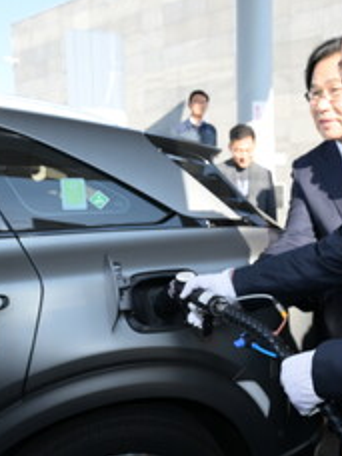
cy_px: 248
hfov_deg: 36.5
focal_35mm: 38
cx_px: 270
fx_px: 501
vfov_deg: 48.9
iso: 100
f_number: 4.5
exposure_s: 1/200
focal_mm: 15
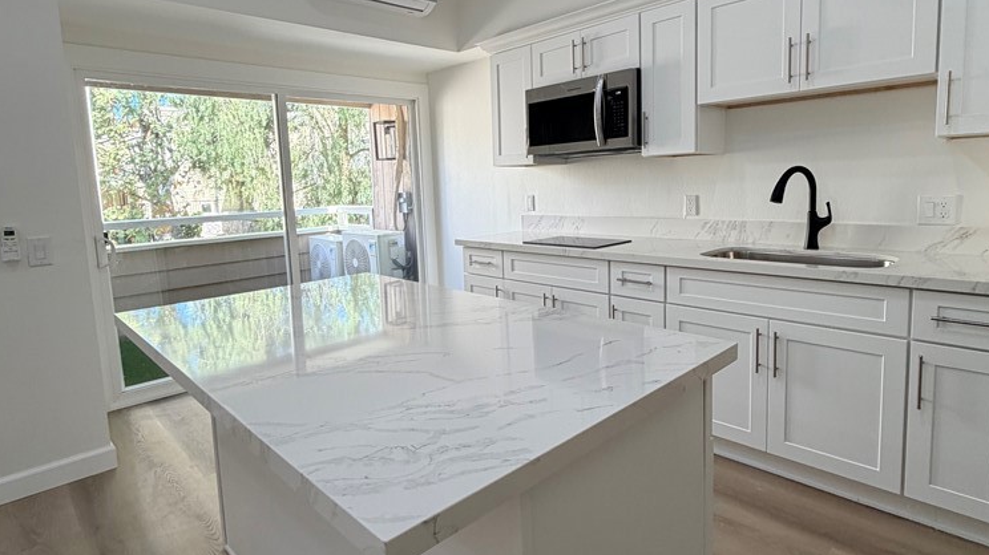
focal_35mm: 21
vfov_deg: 53.4
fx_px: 551
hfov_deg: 83.9
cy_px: 240
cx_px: 496
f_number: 2.2
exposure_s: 1/120
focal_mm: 2.22
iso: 100
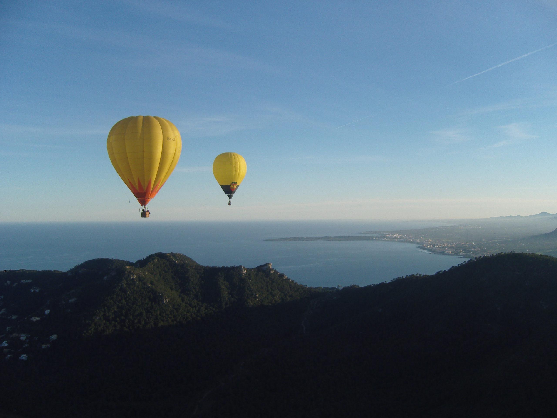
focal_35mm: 34
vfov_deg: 41.8
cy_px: 209
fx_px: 547
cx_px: 278
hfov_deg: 54.0
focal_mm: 7.3
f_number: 7
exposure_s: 1/250
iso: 100
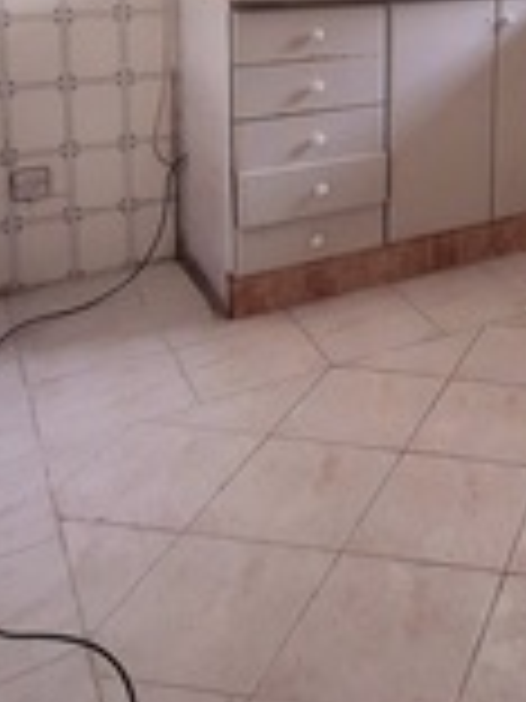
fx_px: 952
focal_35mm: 47
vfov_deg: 36.4
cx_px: 645
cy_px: 2
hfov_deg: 27.0
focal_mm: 1.64
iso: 40
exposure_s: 1/50
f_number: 2.2
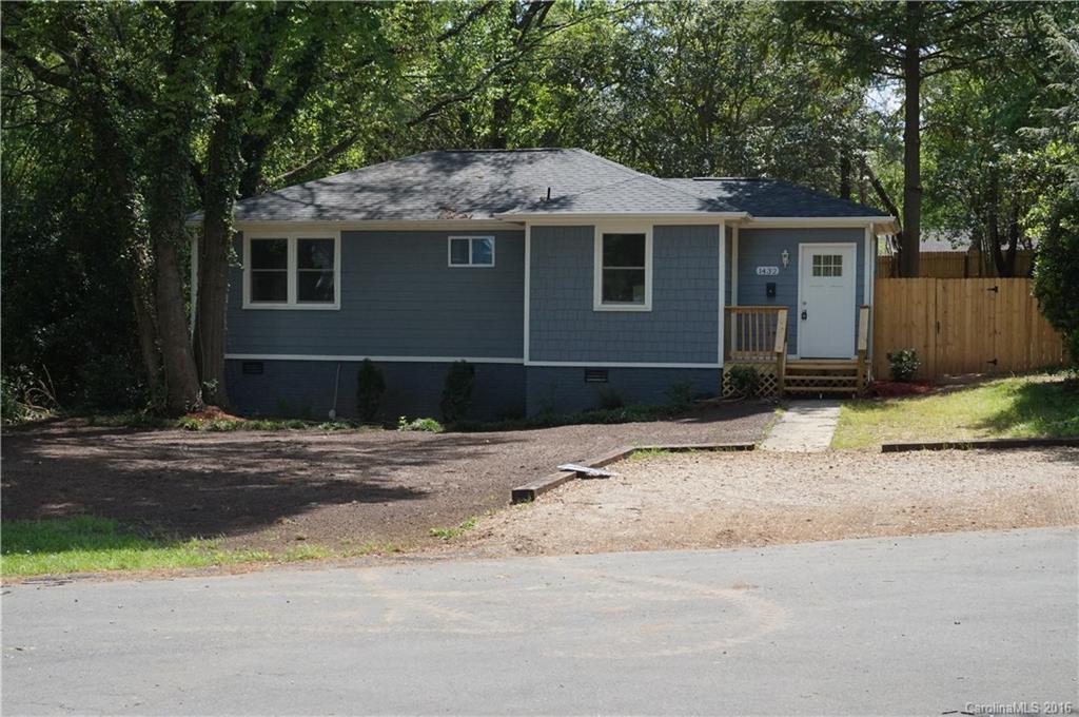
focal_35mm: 54
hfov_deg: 36.9
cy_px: 358
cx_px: 540
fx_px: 1616
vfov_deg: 25.0
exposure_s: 1/640
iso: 800
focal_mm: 36
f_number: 13
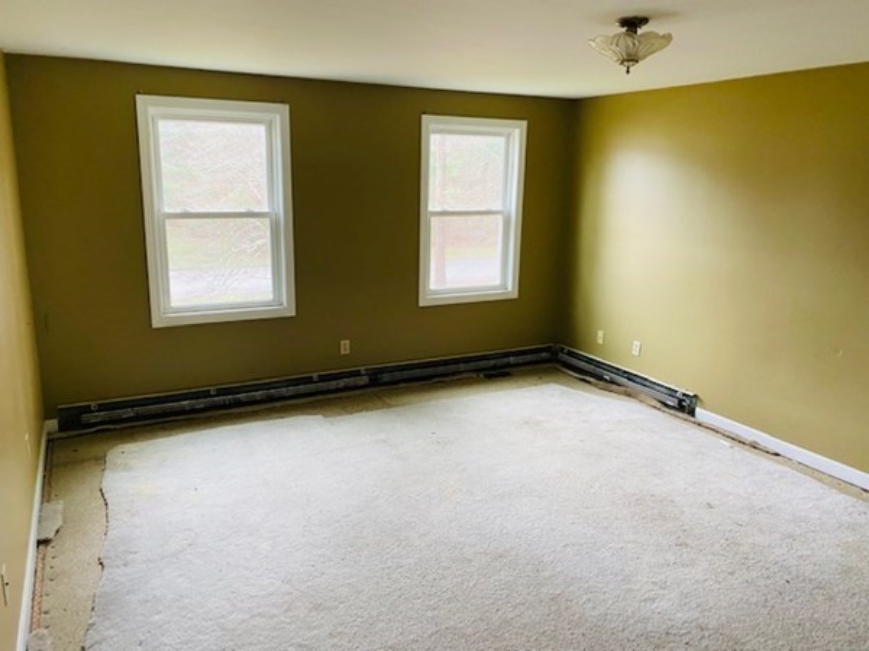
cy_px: 326
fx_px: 653
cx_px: 434
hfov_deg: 67.3
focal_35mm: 26
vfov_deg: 53.1
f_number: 1.8
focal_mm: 4.25
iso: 125
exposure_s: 1/60
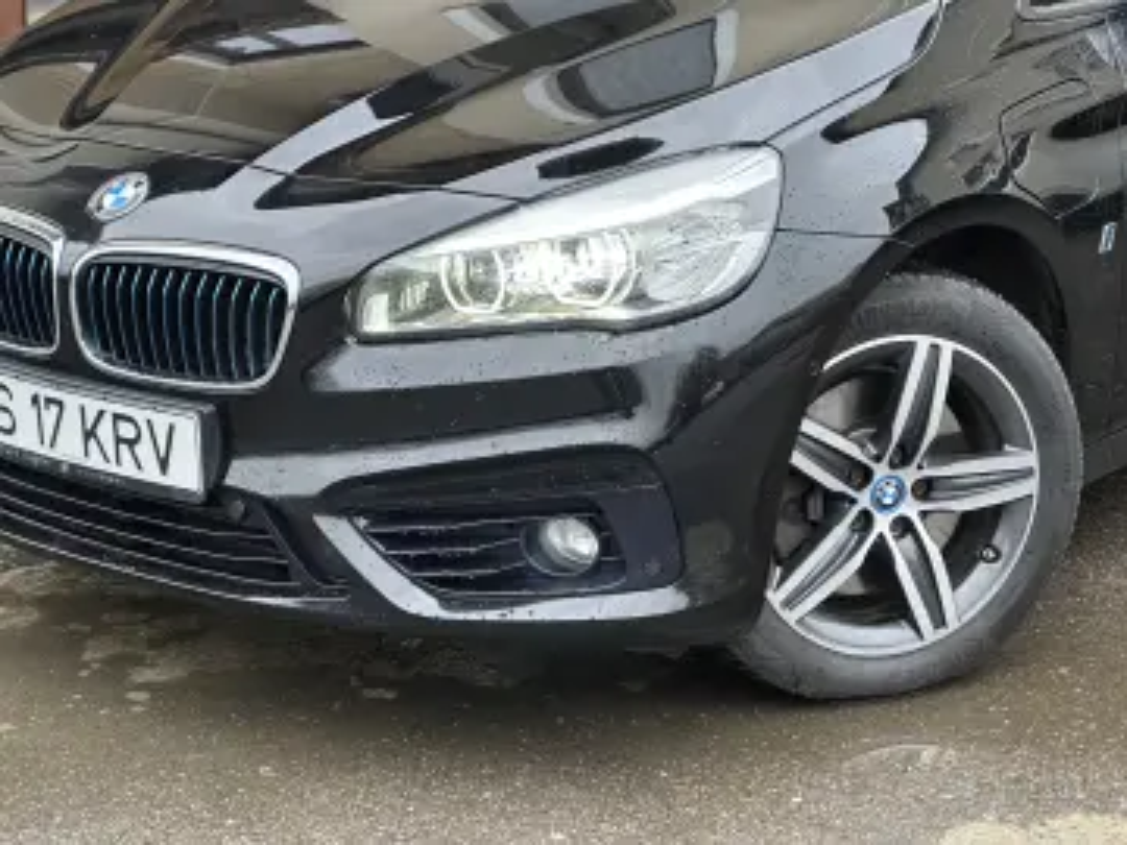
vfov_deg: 19.1
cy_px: 422
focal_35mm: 77
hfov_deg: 25.3
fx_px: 2507
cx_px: 564
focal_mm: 9
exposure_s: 1/56
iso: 500
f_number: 2.8
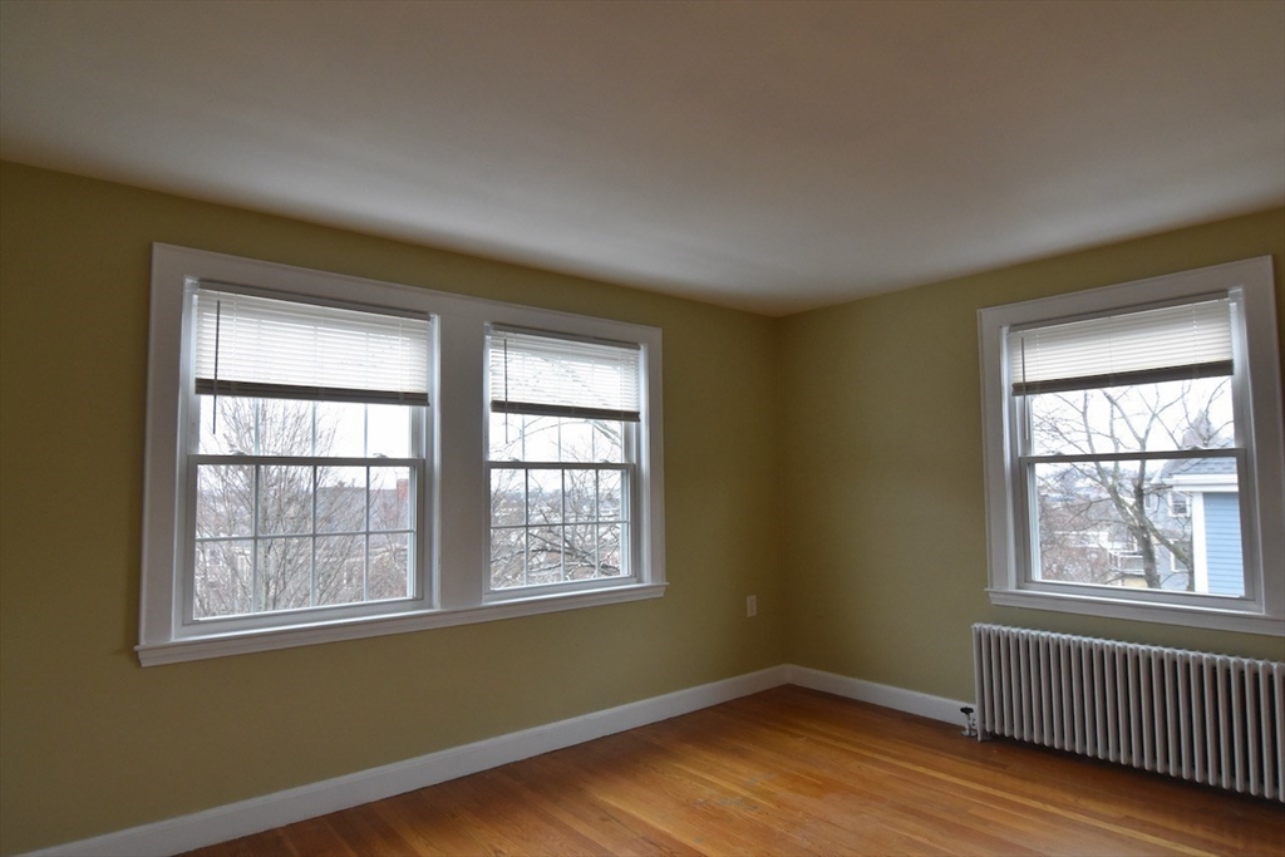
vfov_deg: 59.5
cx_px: 642
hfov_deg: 81.2
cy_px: 428
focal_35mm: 21
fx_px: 750
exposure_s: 1/80
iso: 800
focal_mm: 14
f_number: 4.5
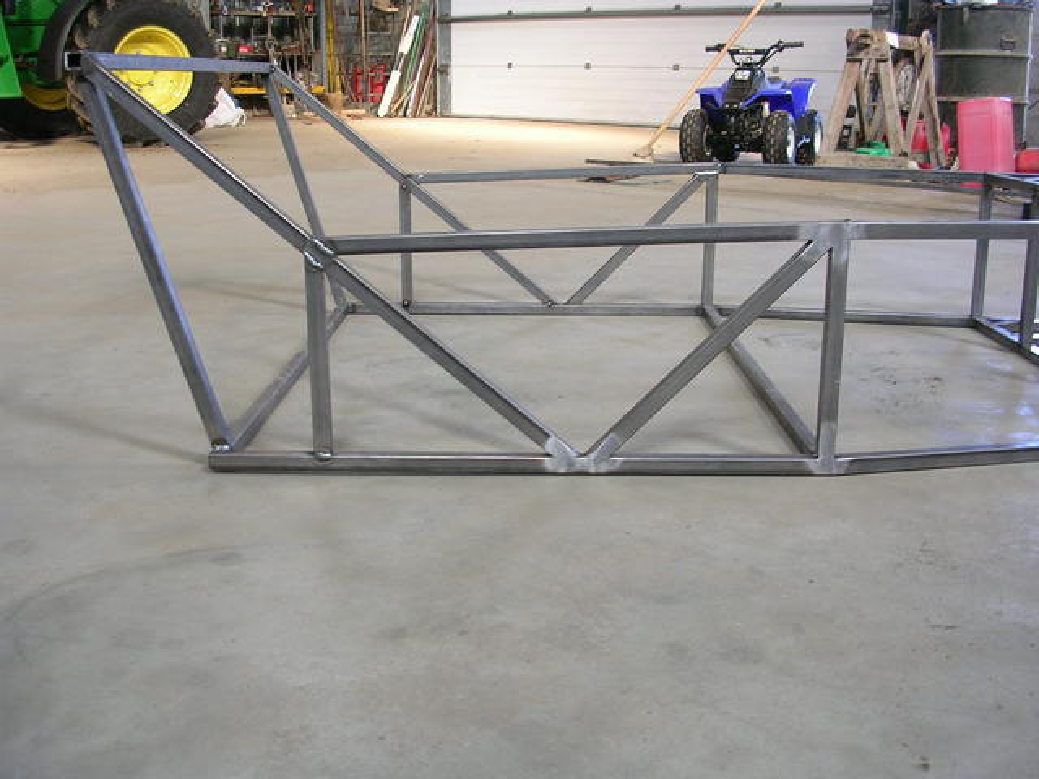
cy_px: 390
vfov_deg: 37.7
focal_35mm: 38
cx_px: 520
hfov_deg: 49.0
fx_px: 1141
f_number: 2.8
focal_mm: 5.8
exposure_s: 1/10.4
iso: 50
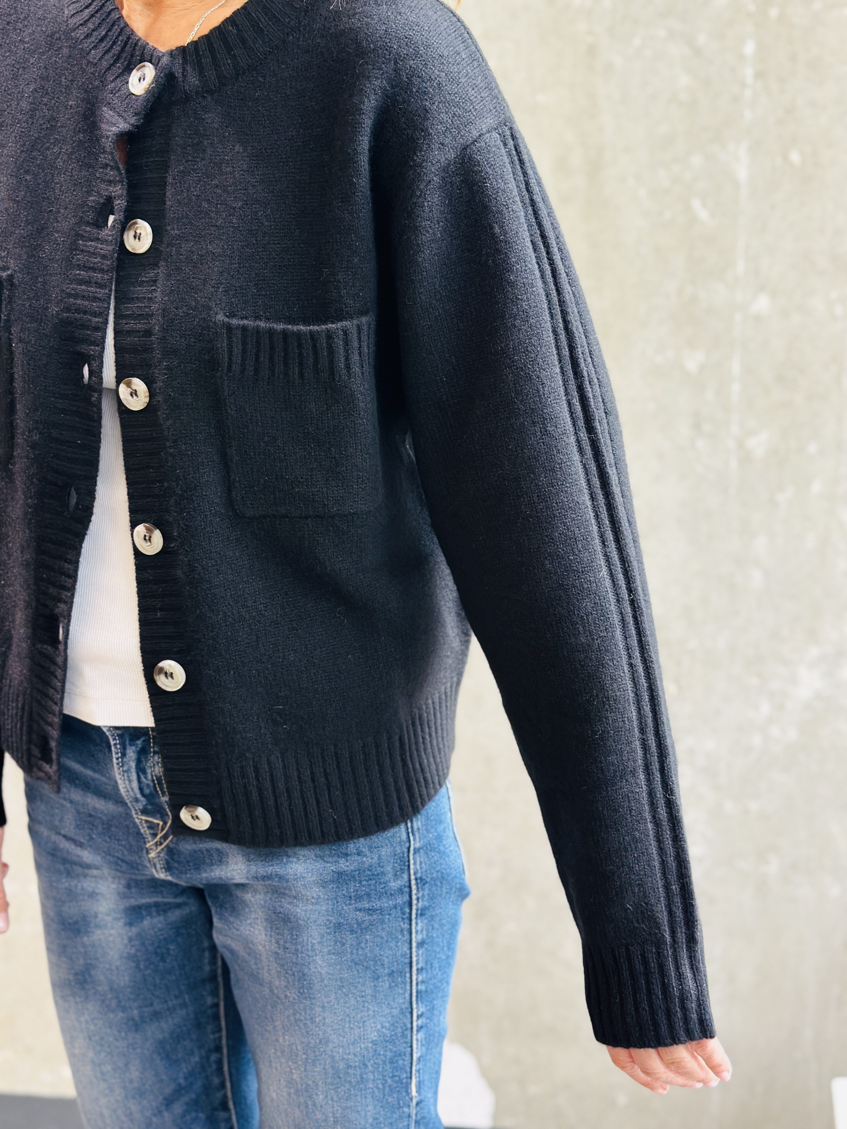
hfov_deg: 30.3
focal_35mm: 48
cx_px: 424
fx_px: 1566
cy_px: 564
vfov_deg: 39.7
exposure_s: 1/50
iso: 100
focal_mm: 6.86
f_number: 1.78
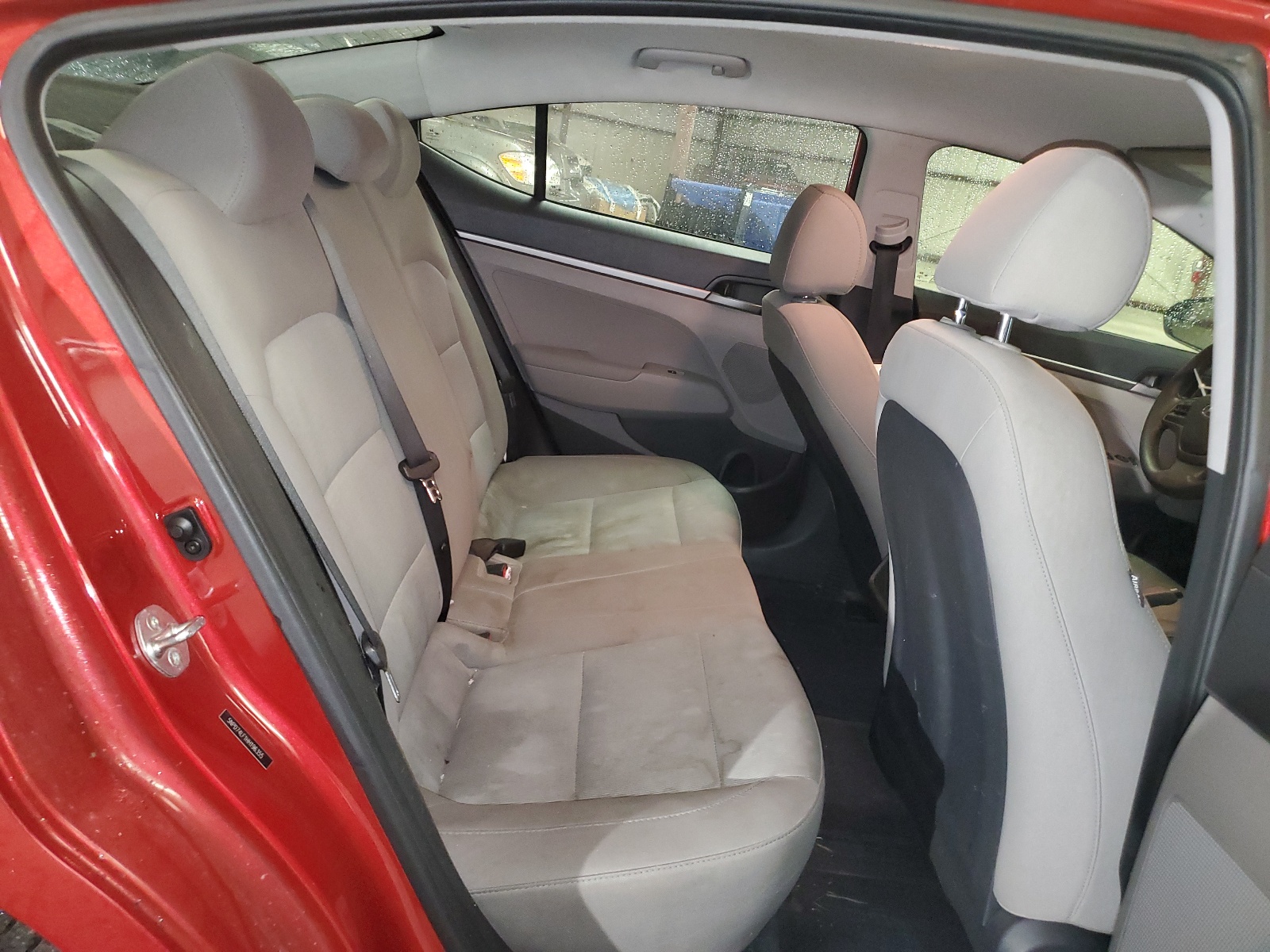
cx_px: 635
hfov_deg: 67.3
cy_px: 476
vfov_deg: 53.1
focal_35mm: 26
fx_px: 954
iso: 351
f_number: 1.5
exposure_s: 1/15
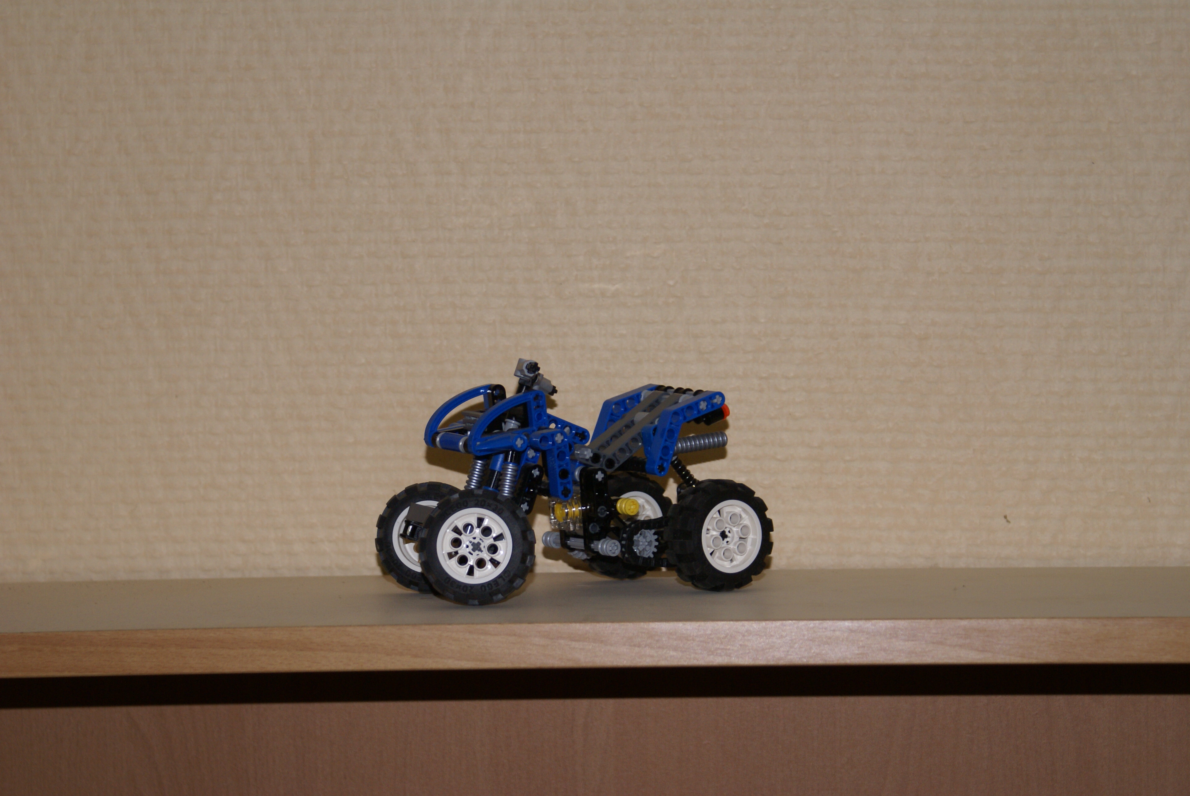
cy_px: 398
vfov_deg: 13.1
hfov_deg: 19.4
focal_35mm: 105
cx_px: 595
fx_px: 3475
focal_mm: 70
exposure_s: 1/125
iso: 400
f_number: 5.6
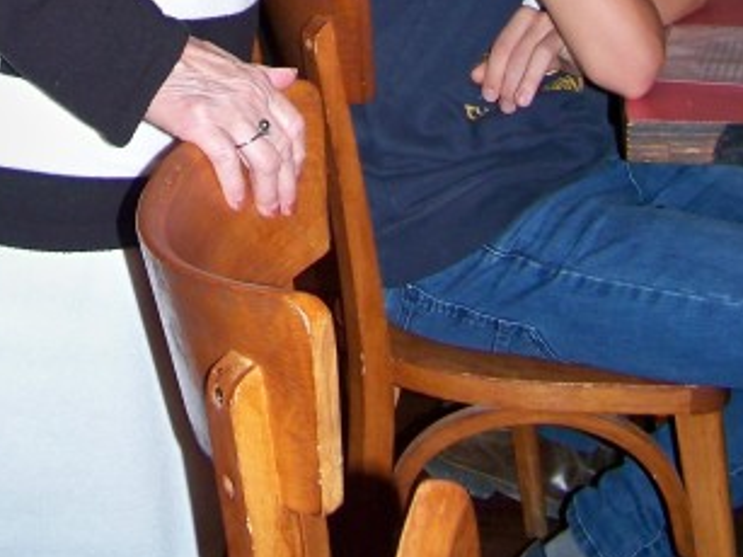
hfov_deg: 22.3
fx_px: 1845
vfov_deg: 15.2
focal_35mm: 86
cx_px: 85
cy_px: -400
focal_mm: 5.85
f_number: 2.8
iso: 200
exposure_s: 1/30
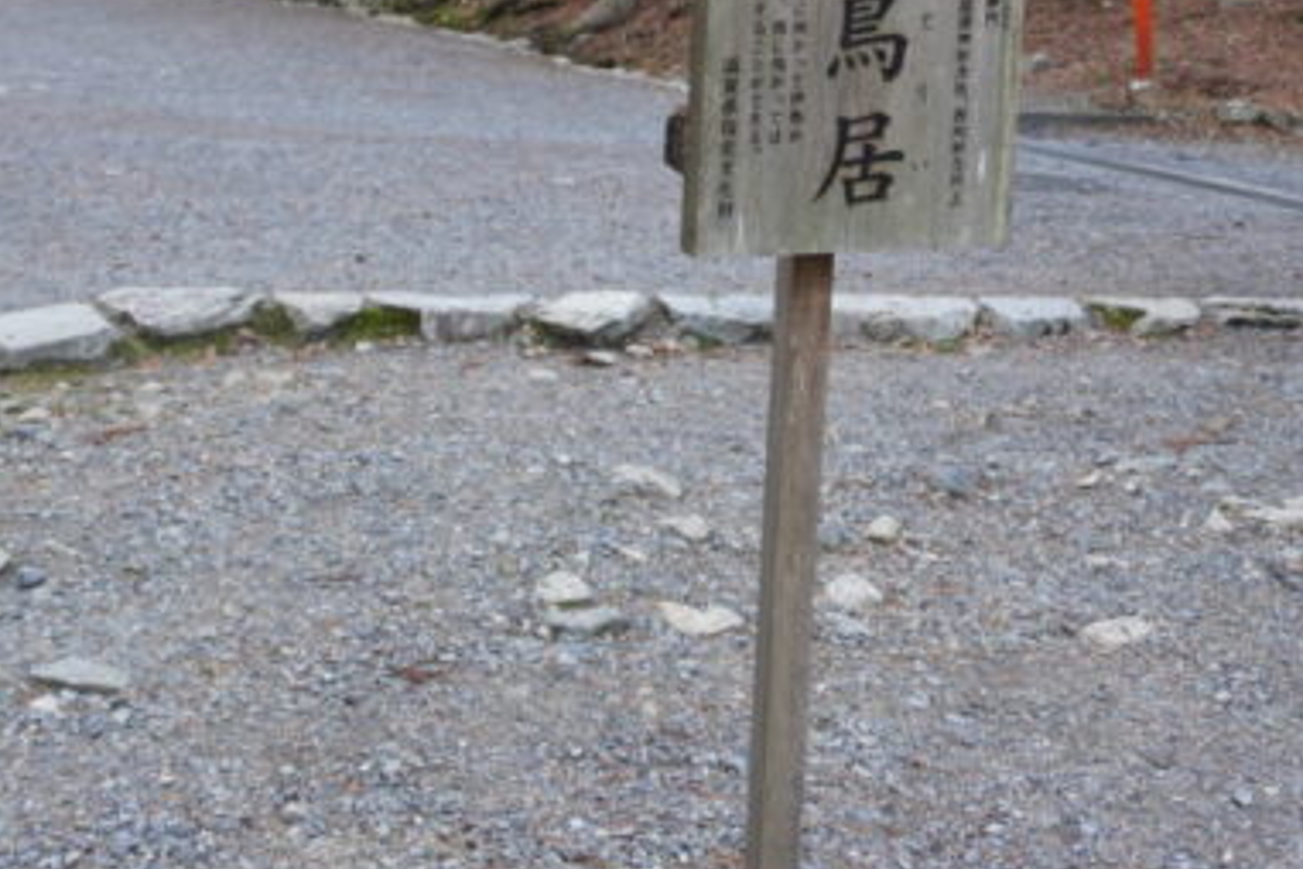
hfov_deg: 32.4
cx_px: 677
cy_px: 68
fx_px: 2243
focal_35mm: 62
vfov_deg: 21.4
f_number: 4
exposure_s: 1/160
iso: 640
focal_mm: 21
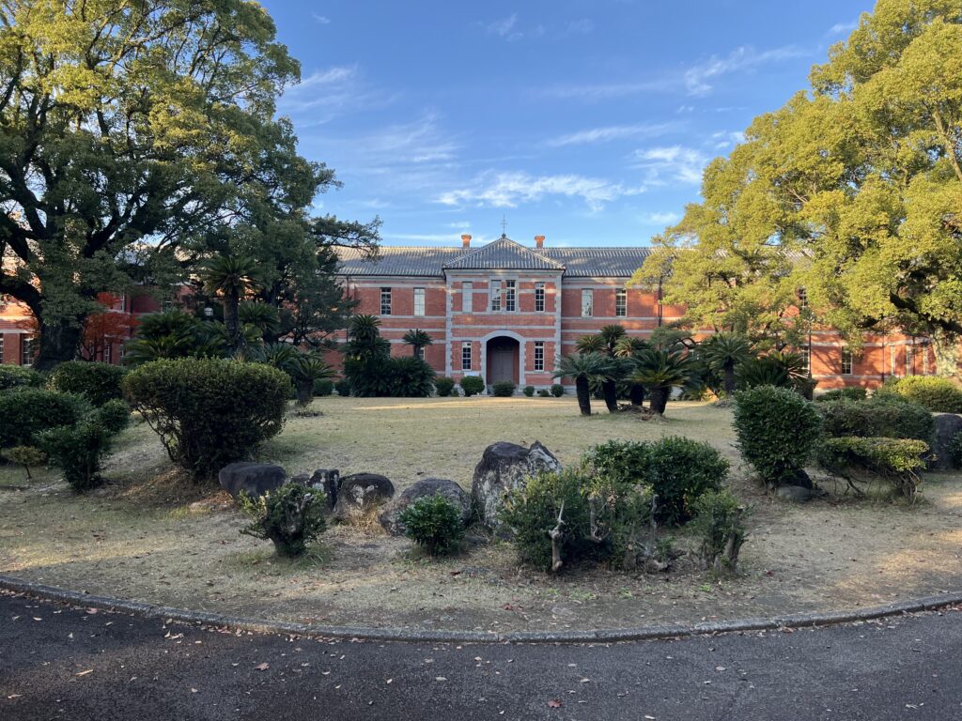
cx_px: 481
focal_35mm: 26
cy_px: 360
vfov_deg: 53.1
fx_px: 723
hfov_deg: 67.3
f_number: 1.5
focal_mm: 5.7
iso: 50
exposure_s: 1/709
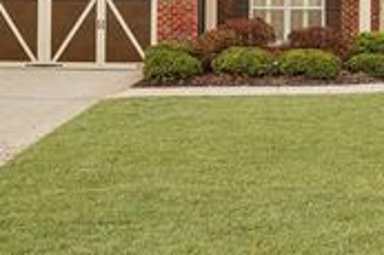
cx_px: 271
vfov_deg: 22.9
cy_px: -52
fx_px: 577
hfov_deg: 36.2
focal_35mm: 54
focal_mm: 12.5
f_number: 9
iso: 200
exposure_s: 1/320
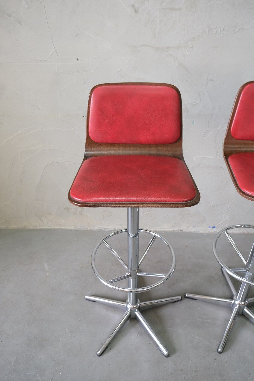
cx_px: 127
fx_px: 286
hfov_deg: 47.9
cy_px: 190
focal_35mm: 27
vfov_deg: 67.4
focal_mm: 17.7
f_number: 4
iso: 800
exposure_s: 1/26
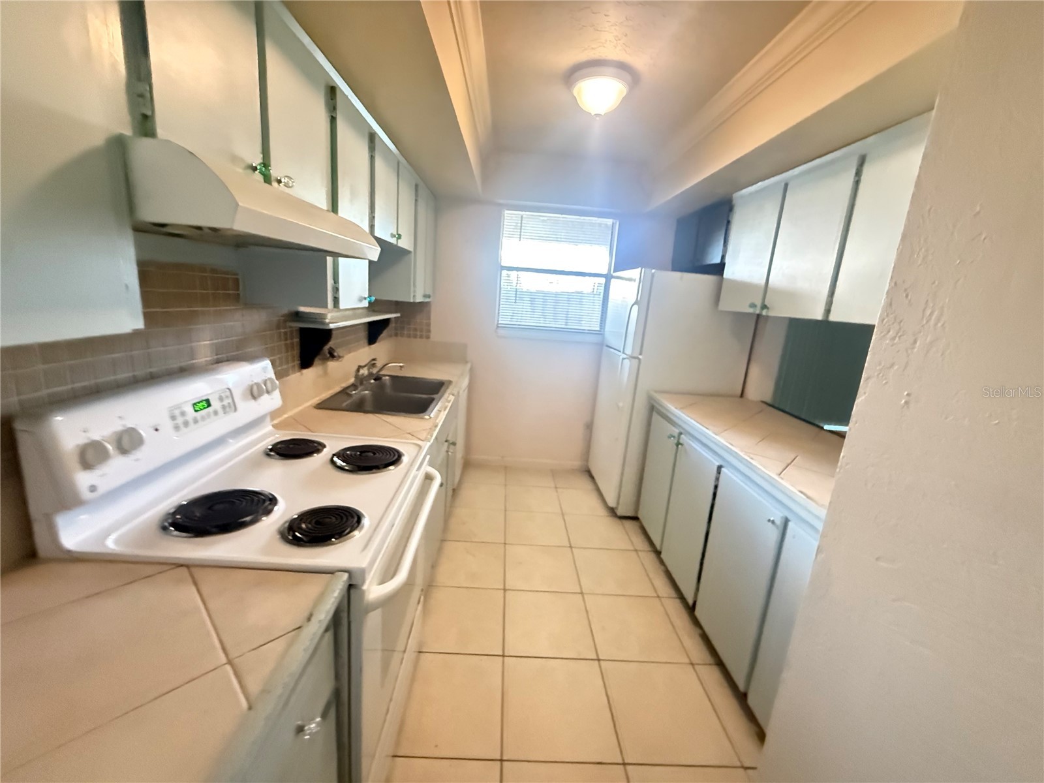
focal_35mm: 14
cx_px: 522
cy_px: 392
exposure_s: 1/40
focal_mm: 2.22
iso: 1600
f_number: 2.2
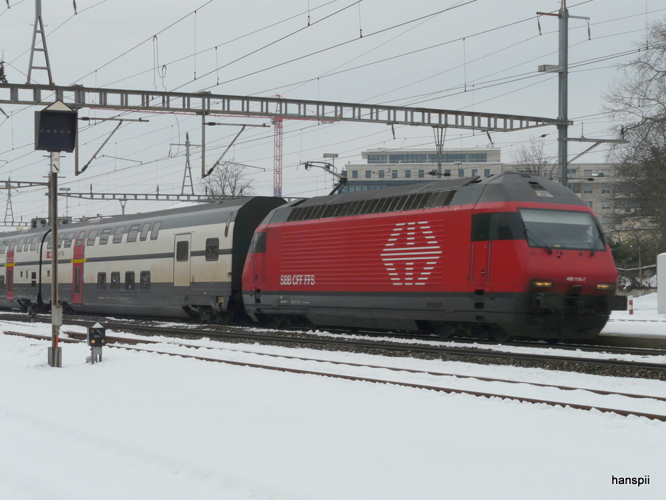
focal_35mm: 75
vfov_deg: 19.6
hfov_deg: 26.0
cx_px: 333
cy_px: 250
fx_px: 1443
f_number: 6.3
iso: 100
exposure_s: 1/500
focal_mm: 12.3
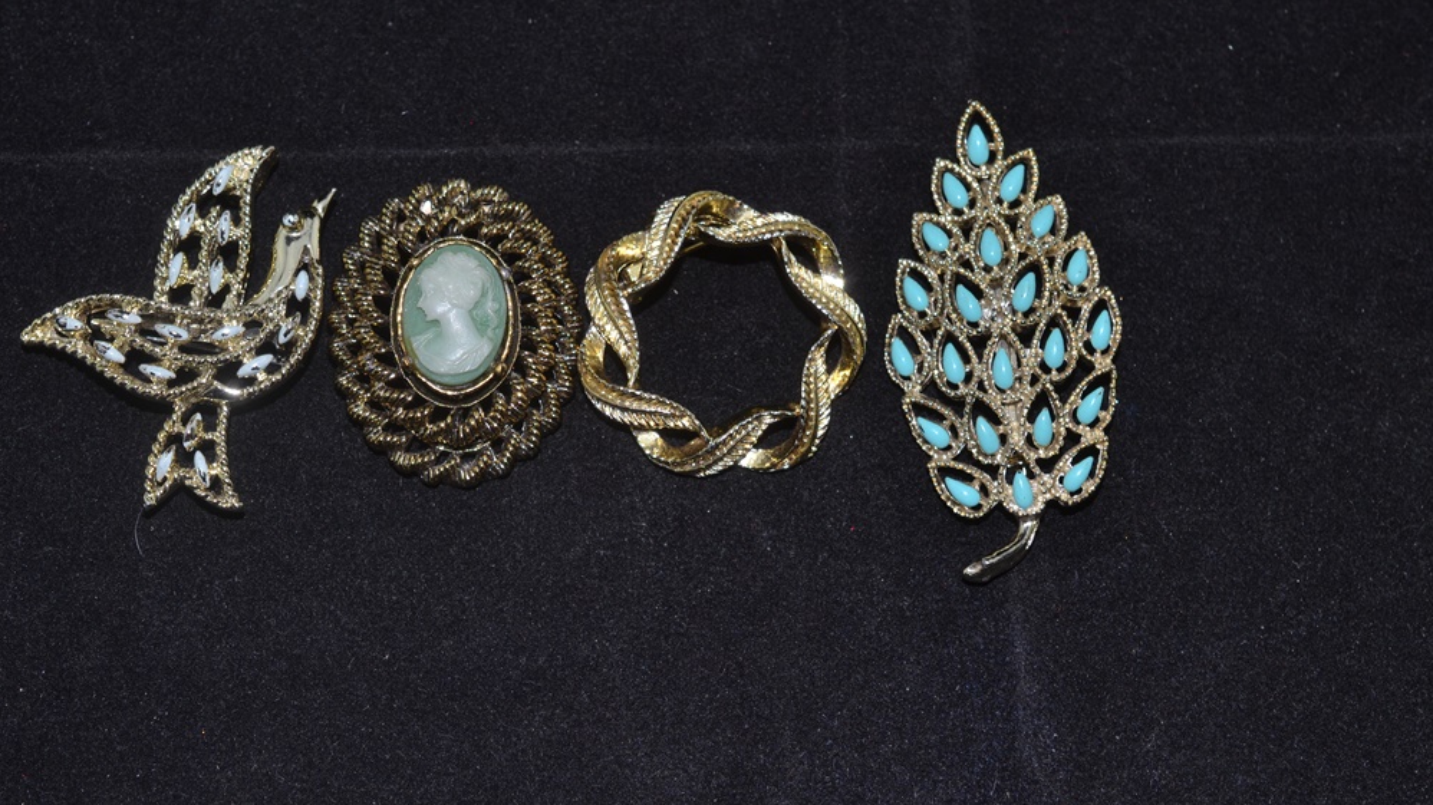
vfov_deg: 19.1
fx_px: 2393
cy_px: 397
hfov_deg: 33.3
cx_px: 716
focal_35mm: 63
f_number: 8
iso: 100
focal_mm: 40
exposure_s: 1/60
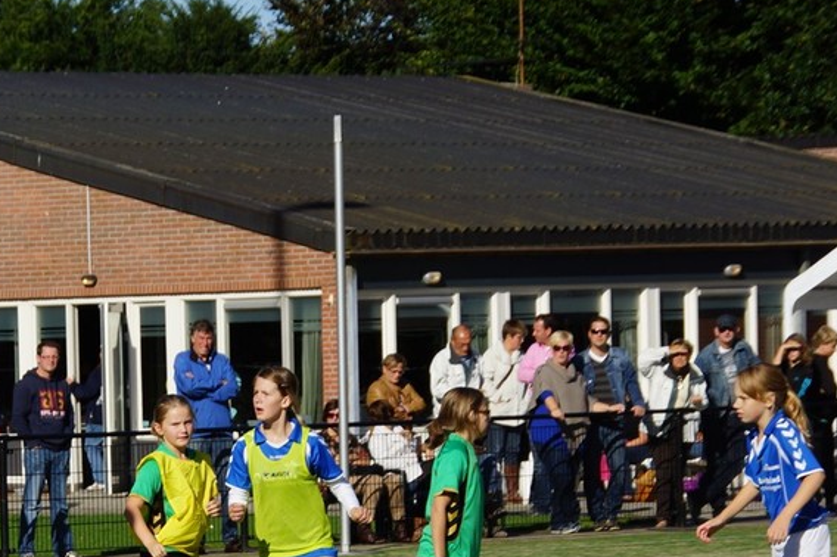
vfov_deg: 6.8
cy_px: 433
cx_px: 214
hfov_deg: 10.1
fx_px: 4715
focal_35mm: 203
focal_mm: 75
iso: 100
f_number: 8
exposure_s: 1/500
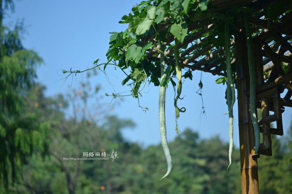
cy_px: 97
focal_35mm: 105
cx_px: 146
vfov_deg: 13.0
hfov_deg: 19.5
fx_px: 852
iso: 160
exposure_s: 1/2500
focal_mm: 105
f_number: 4
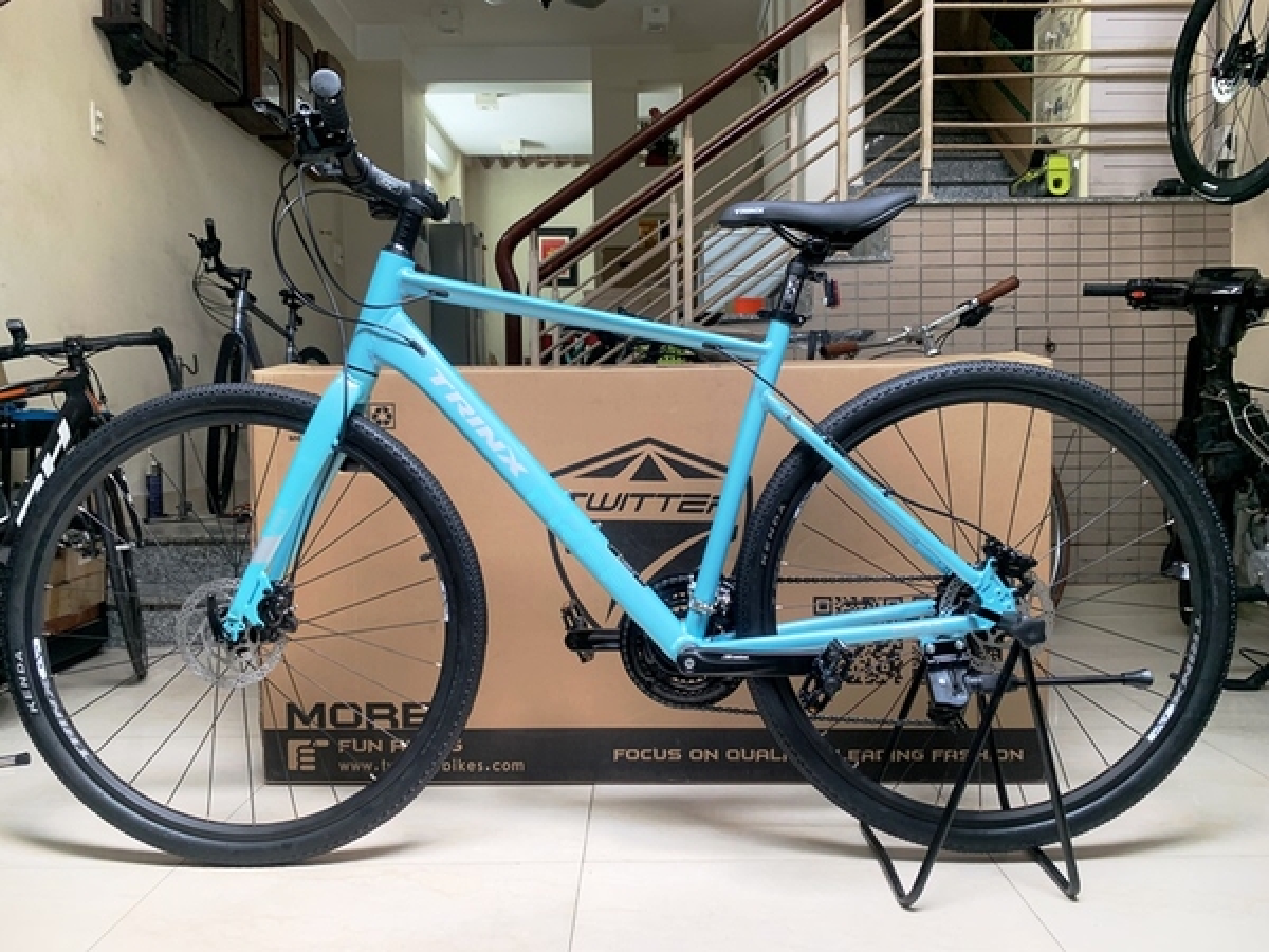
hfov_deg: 67.3
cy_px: 476
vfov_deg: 53.1
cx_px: 634
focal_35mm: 26
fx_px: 953
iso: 100
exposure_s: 1/106
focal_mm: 4.25
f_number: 1.8
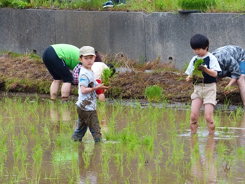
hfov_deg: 8.4
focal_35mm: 236
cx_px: 122
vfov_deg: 6.3
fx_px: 1670
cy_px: 92
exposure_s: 1/100
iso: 100
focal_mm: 42.5
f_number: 4
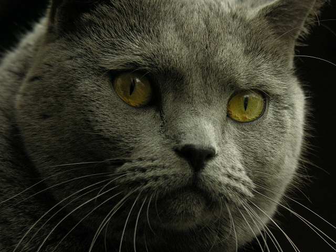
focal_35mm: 192
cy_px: 126
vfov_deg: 7.7
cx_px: 168
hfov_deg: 10.3
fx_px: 1864
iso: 200
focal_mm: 49
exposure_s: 1/125
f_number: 4.1
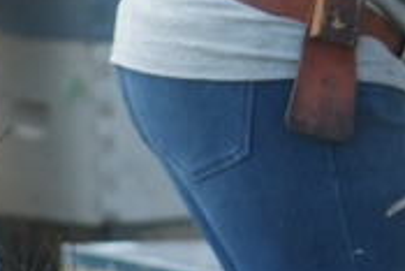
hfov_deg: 2.1
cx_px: 632
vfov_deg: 1.4
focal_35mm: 989
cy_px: 0
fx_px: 11135
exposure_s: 1/320
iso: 320
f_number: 5.6
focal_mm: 180
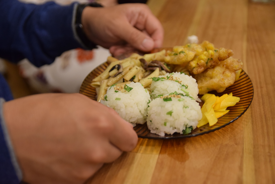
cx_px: 138
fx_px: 412
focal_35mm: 54
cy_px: 92
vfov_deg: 25.1
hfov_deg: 36.9
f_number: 3.2
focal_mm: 36
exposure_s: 1/100
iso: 1250
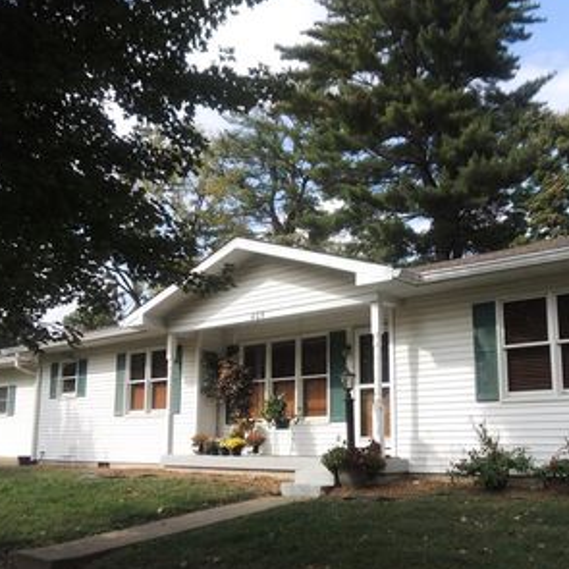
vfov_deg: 45.8
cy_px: 339
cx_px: 299
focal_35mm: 36
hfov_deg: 46.0
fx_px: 669
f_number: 2.8
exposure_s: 1/1000
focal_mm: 4.3
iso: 100
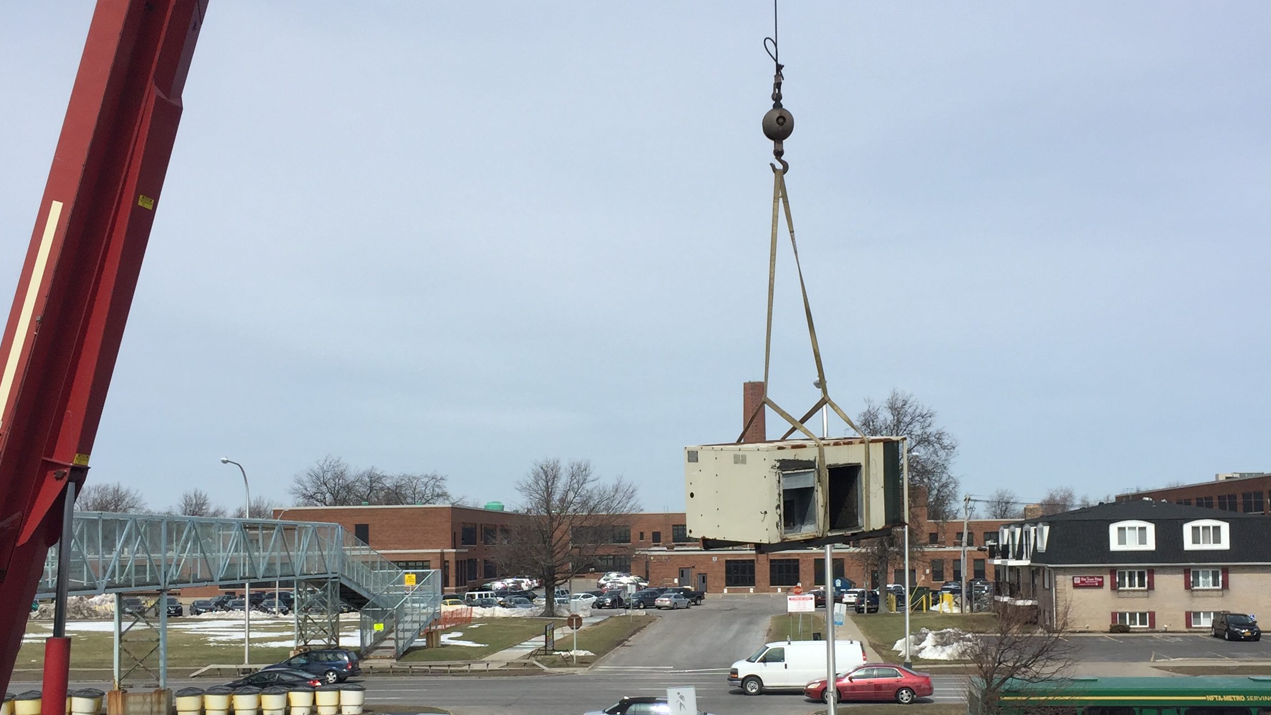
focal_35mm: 45
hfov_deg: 45.5
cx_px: 656
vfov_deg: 26.4
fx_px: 1517
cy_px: 485
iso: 32
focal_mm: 4.15
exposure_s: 1/3049
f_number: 2.2
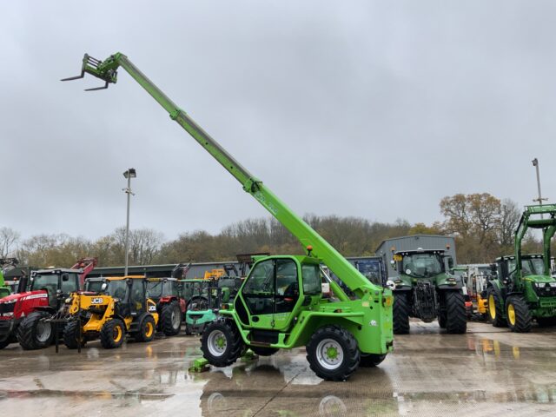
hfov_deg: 61.7
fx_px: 466
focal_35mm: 29
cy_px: 208
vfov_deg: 48.2
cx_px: 278
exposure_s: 1/80
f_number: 1.8
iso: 64
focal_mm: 3
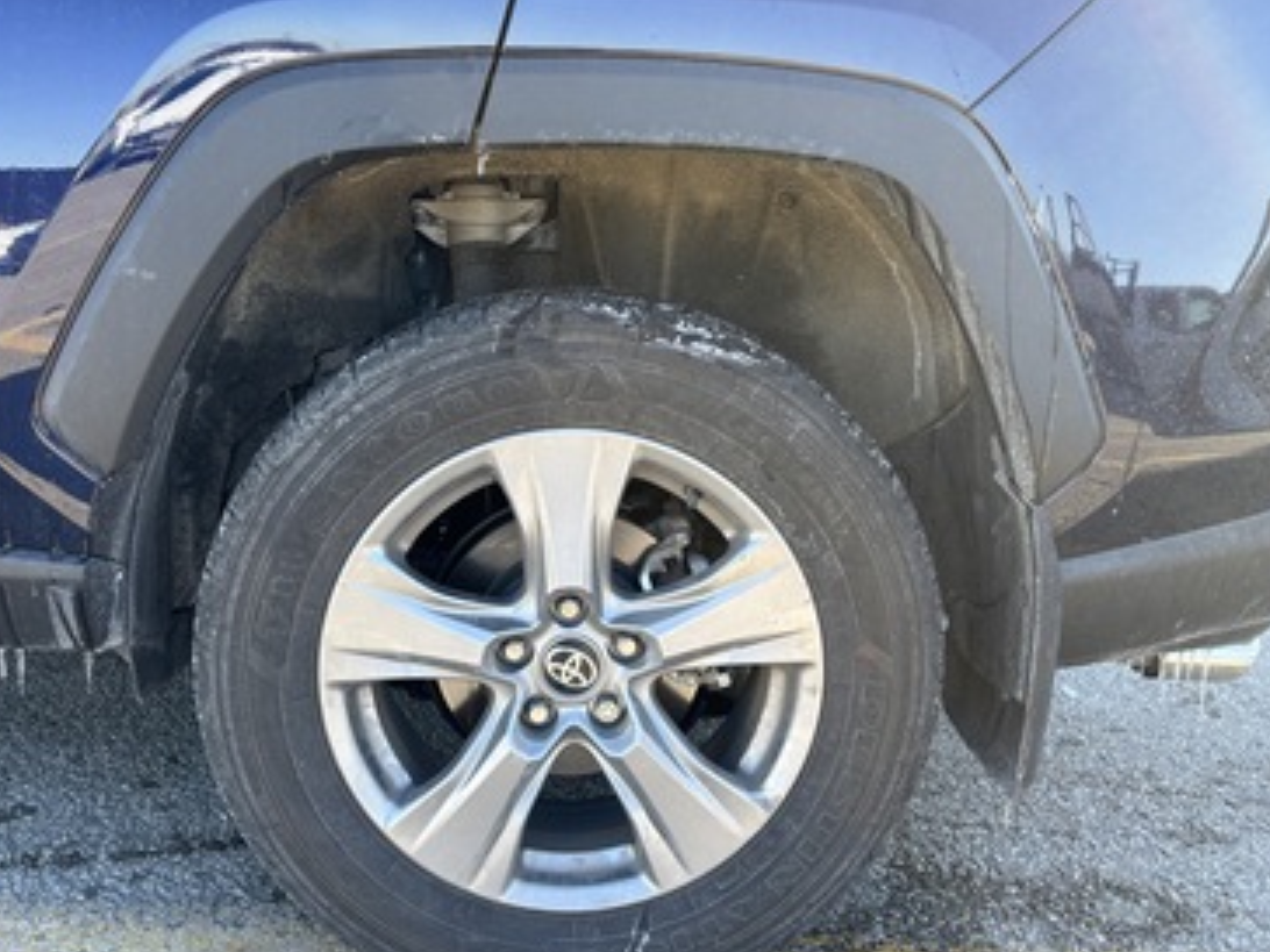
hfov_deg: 59.8
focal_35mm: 30
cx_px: 569
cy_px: 455
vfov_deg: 46.8
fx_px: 1101
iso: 50
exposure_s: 1/294
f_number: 1.6
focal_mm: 5.96
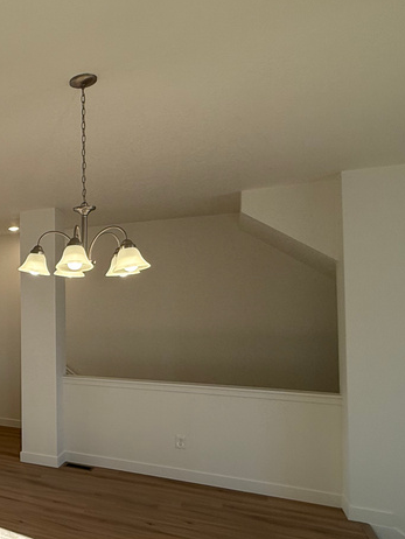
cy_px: 301
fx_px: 483
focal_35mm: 31
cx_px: -85
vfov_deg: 58.2
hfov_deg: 35.4
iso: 64
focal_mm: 2.22
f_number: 2.2
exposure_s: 1/184
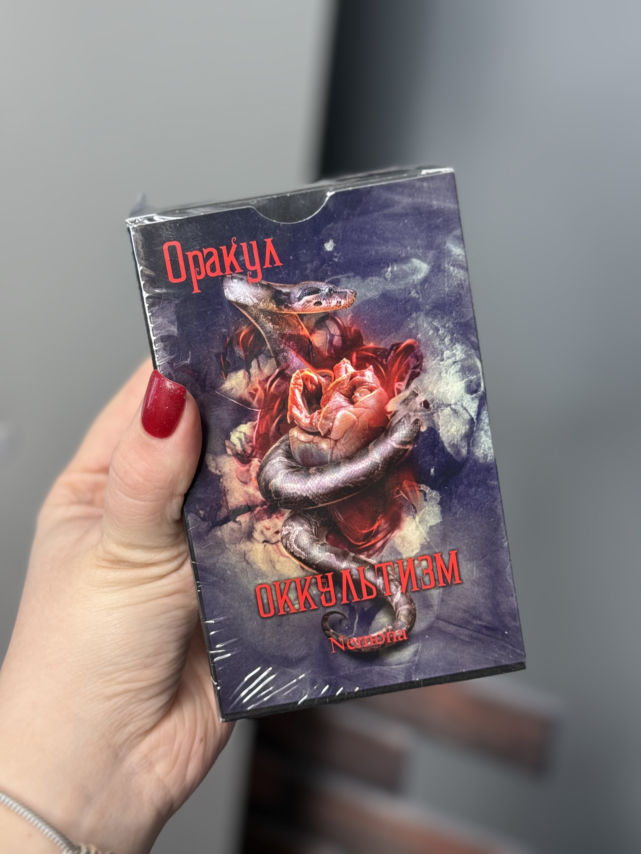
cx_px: 320
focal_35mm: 48
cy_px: 427
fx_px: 1185
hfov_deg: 30.3
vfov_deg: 39.7
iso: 80
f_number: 1.78
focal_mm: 6.76
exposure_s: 1/87
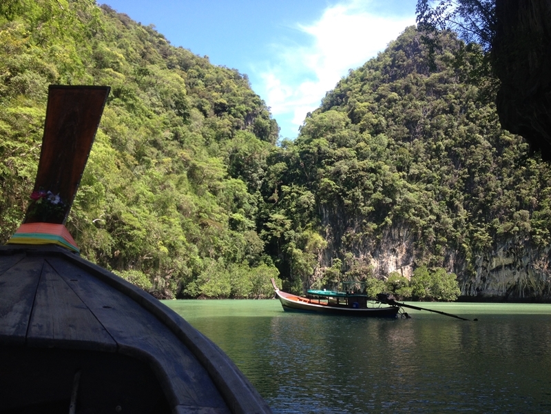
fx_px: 557
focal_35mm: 35
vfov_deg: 40.7
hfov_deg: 52.6
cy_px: 207
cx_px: 276
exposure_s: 1/468
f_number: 2.4
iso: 50
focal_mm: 4.28
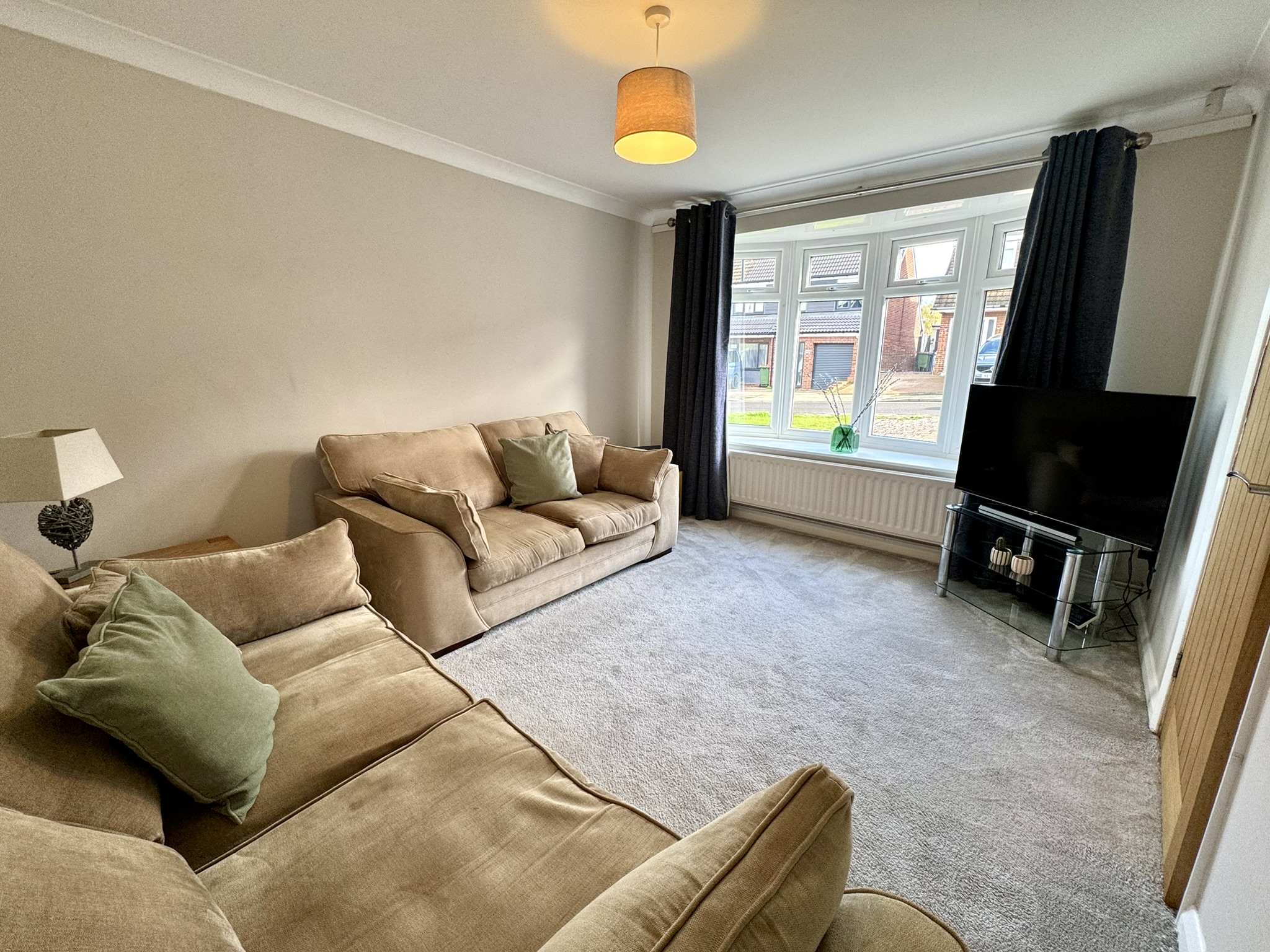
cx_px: 635
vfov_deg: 85.7
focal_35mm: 14
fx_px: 514
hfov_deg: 102.1
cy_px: 476
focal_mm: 2.22
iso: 100
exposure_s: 1/100
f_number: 2.2
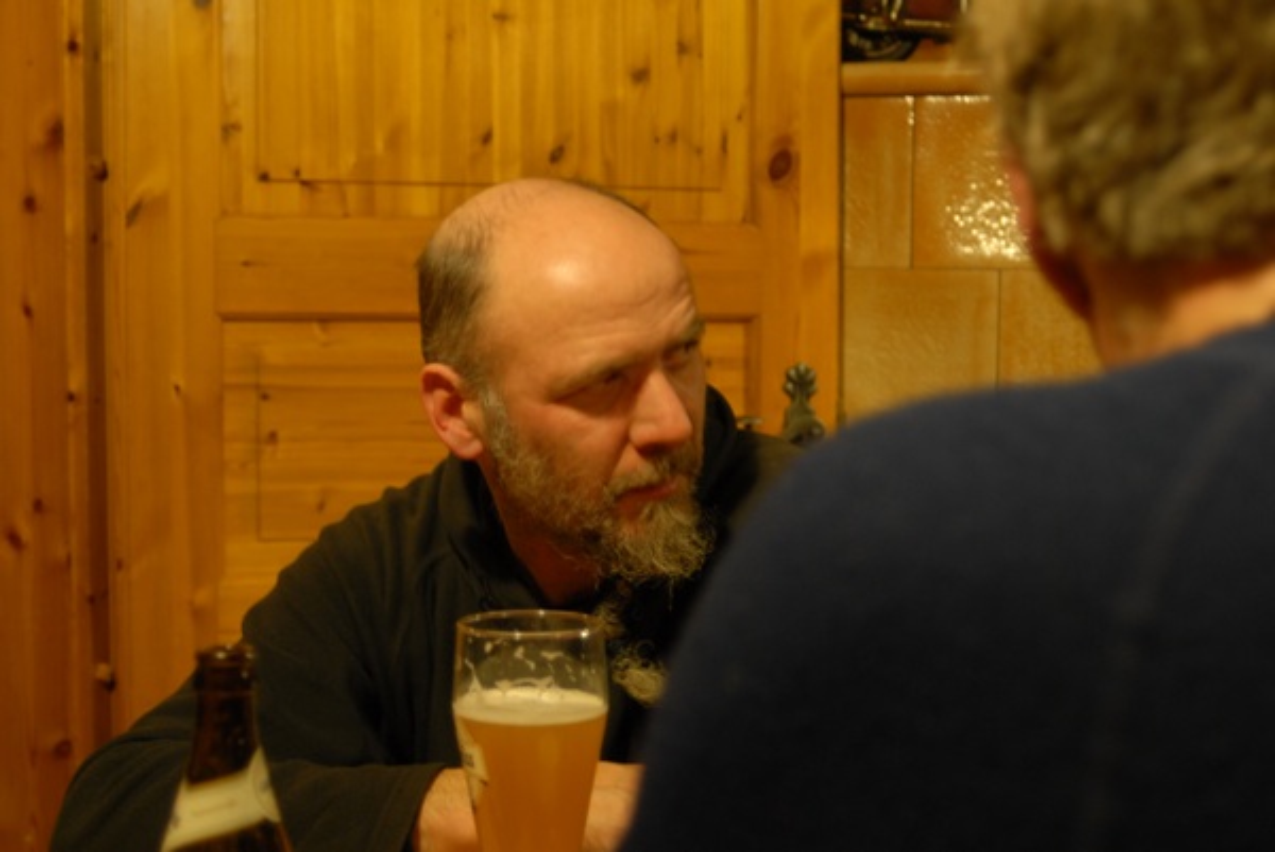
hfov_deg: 35.0
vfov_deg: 23.8
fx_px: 2020
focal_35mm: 57
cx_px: 638
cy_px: 426
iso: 400
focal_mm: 38
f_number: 4
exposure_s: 1/5
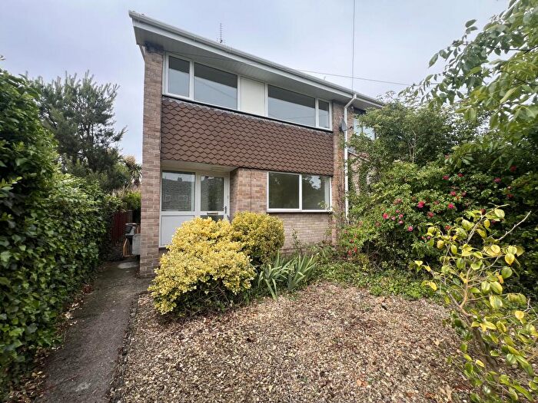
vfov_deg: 89.9
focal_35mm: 13
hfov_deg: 106.2
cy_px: 202
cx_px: 269
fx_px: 202
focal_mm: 1.57
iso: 32
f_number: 1.8
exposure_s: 1/585
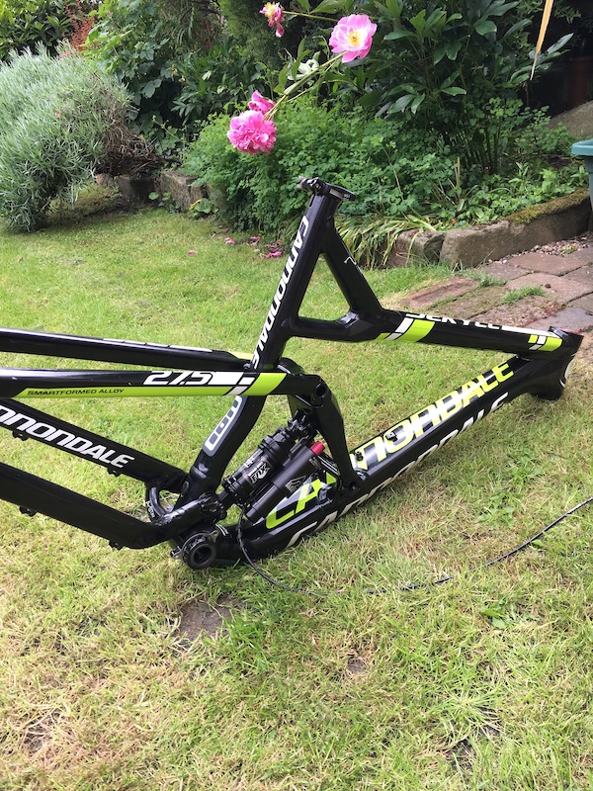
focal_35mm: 29
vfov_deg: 61.7
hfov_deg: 48.2
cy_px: 396
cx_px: 296
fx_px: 662
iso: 25
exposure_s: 1/174
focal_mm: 4.15
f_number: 2.2
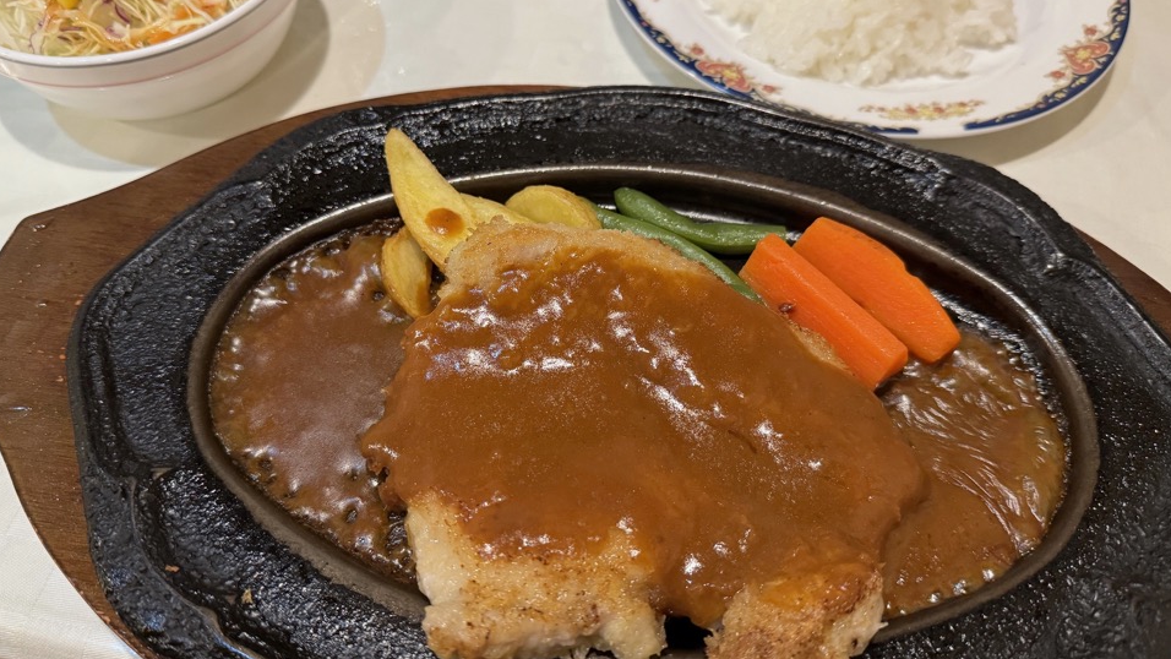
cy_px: 309
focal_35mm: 28
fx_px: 870
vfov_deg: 41.5
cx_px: 577
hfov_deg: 67.9
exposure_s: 1/50
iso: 320
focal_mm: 6.76
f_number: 1.78
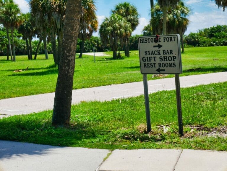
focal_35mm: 84
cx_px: 114
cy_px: 86
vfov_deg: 17.6
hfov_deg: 23.3
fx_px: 551
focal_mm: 42
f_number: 9
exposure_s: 1/400
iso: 200
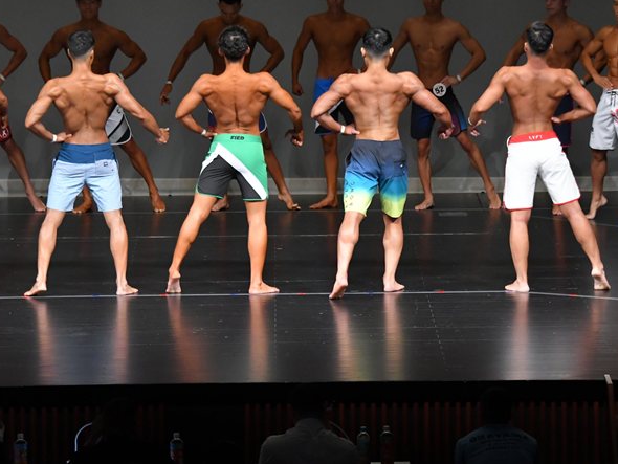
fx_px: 4126
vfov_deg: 6.4
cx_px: 330
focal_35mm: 231
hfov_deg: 8.6
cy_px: 195
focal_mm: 122
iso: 4000
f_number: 5.6
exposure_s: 1/400
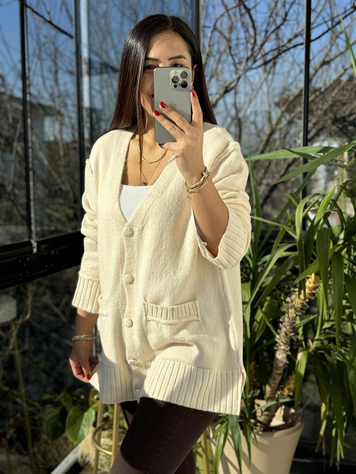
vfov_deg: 39.7
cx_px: 178
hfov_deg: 30.3
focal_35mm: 48
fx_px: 658
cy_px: 237
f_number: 1.78
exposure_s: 1/1490
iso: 64
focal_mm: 6.76
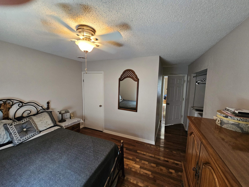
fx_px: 94
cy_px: 94
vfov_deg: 89.9
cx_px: 124
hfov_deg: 106.2
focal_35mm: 13
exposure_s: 1/40
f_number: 2.2
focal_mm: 2.2
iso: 320
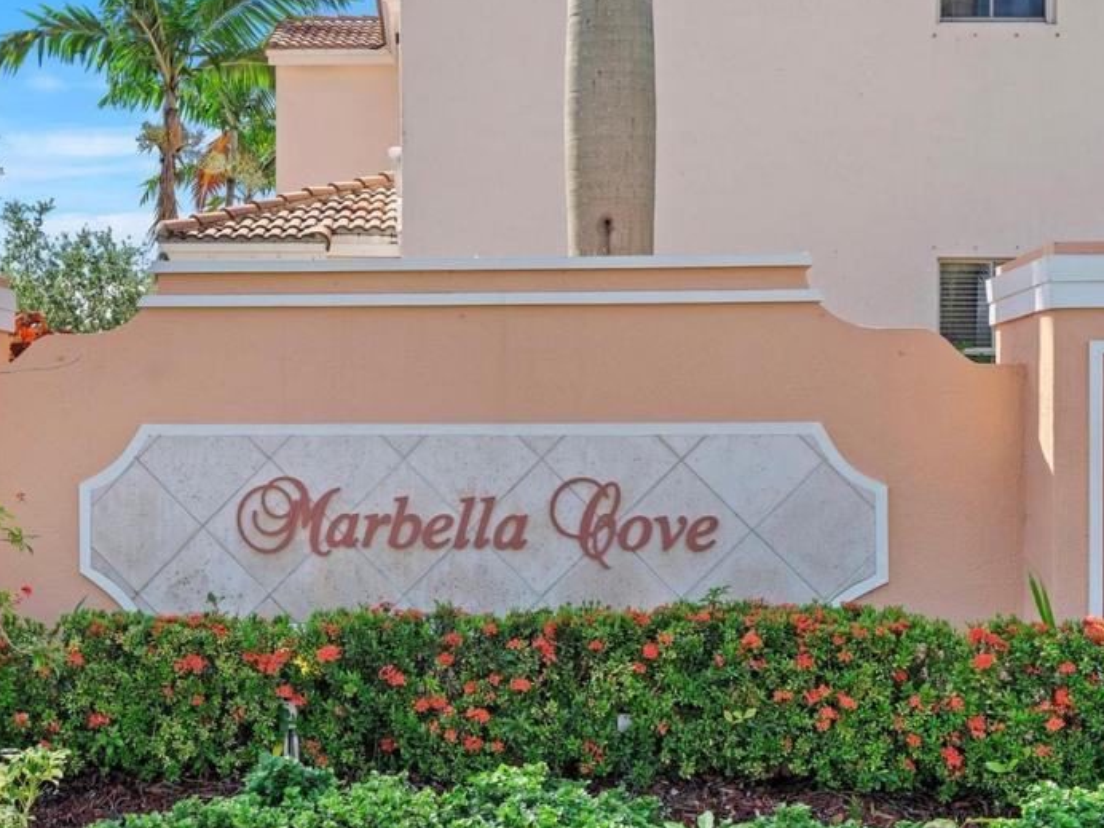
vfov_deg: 30.2
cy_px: 514
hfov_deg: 39.5
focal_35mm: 48
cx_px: 448
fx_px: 1531
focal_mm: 32
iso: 200
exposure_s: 1/50
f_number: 8
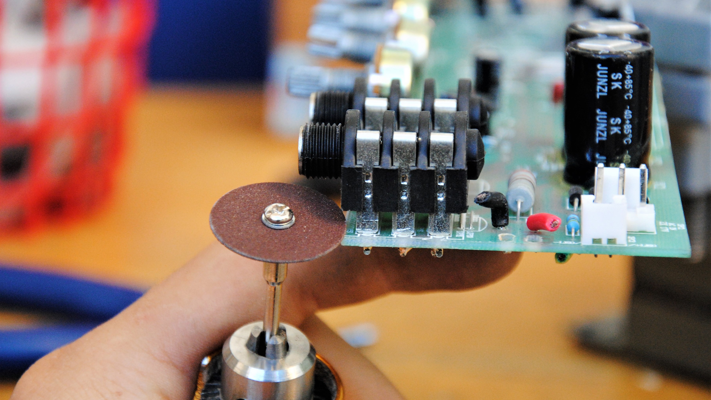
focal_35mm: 166
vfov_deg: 7.3
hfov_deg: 13.0
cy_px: 219
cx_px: 355
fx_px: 3121
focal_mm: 105
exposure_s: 1/125
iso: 900
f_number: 5.6
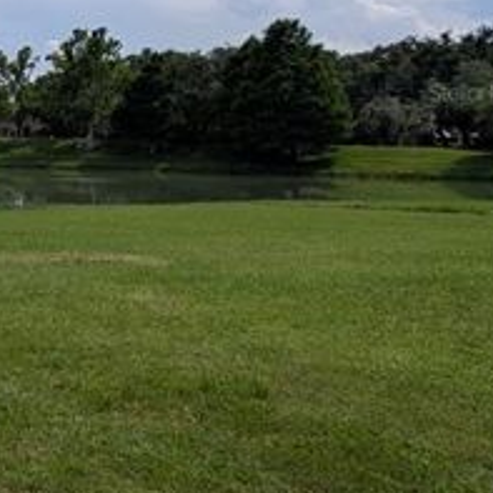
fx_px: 612
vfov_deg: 41.8
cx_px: -349
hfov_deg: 24.3
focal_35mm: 38
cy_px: 93
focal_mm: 2.02
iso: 53
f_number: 1.7
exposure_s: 1/4878
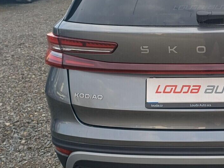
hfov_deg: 35.1
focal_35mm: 51
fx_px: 330
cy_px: 66
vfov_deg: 28.5
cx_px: 206
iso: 50
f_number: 1.8
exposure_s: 1/263
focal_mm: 4.65
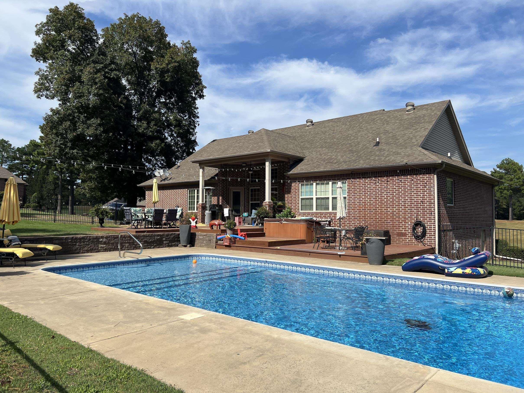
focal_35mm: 26
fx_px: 394
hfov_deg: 67.3
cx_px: 262
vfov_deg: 53.1
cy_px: 196
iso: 50
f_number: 1.5
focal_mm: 5.7
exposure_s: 1/5319
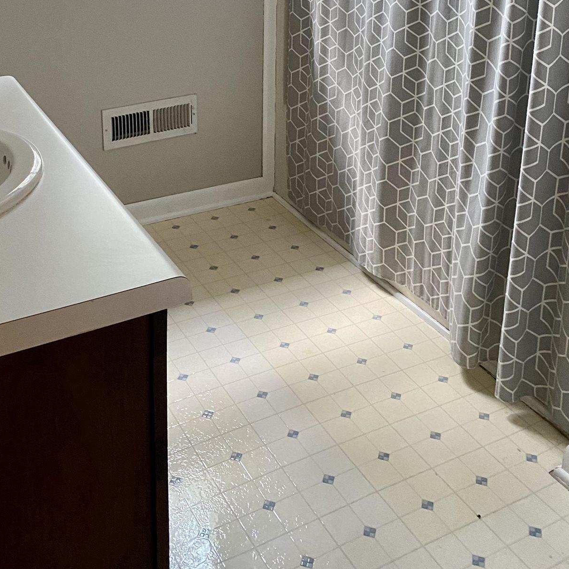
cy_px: 27
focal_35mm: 44
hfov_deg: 38.3
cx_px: 247
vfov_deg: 35.4
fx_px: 818
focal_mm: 4.25
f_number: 1.8
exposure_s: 1/60
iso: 400
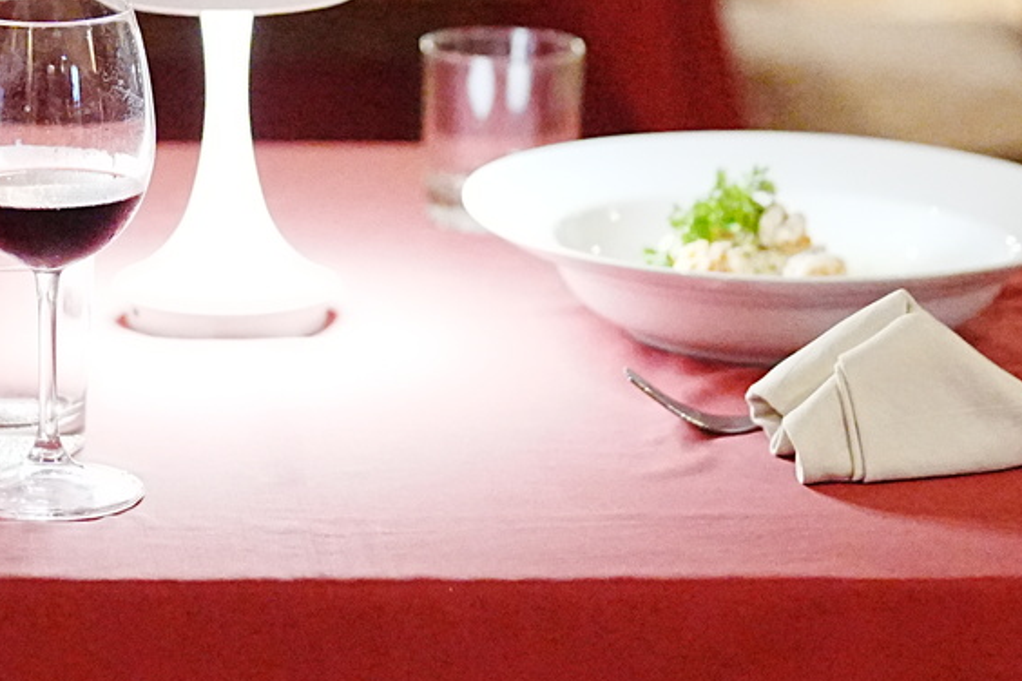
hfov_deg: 10.0
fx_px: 5848
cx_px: 335
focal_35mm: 206
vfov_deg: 6.6
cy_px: -11
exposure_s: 1/250
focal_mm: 50
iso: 8000
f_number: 1.4
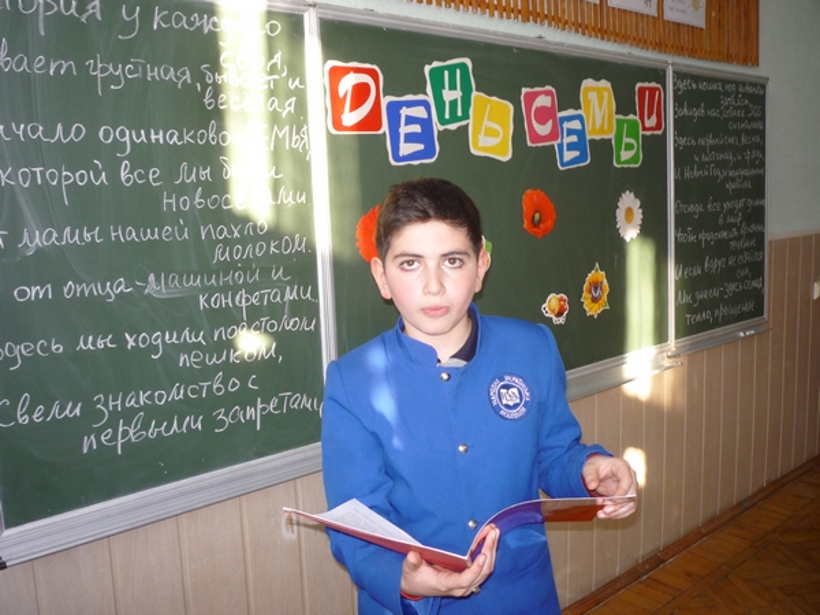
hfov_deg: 56.8
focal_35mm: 32
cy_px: 308
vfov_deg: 44.2
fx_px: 758
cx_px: 410
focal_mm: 5.2
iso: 100
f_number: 3.3
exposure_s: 1/30
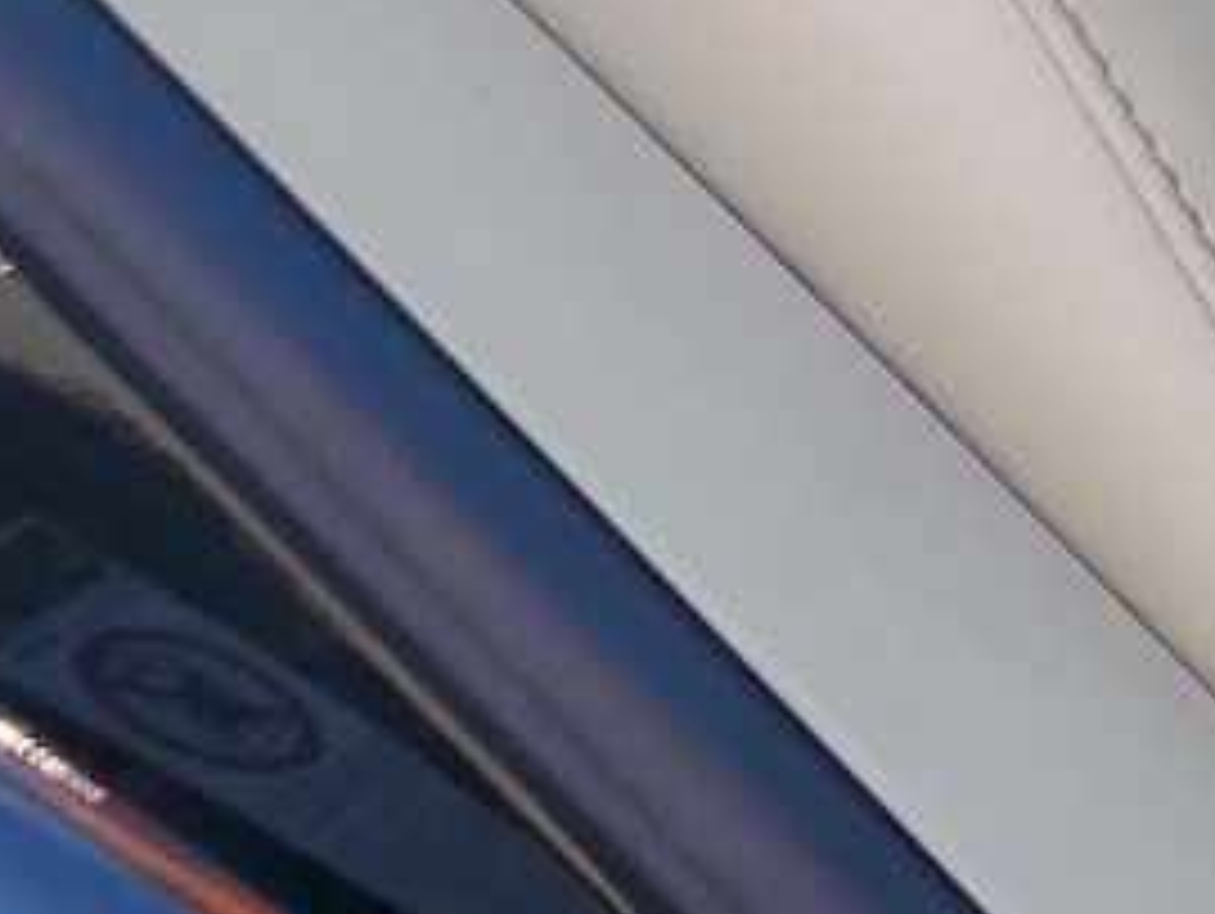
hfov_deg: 10.5
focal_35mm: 154
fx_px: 5410
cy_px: -419
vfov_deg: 9.4
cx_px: 3190
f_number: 1.5
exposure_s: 1/357
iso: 50
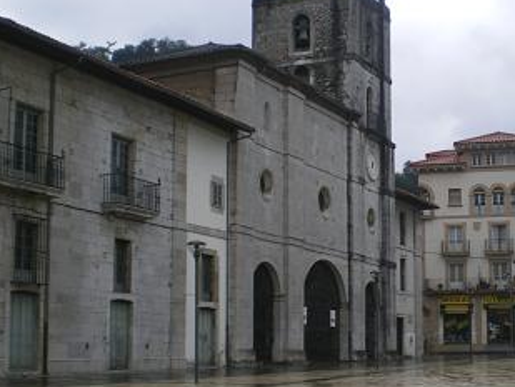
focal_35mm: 65
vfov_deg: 22.5
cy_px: 259
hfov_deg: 29.5
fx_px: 967
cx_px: 370
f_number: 3.1
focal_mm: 6.3
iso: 64
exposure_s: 1/200
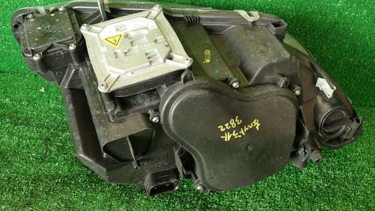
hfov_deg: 56.6
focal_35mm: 35
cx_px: 188
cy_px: 85
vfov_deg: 33.6
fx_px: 348
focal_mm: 5.79
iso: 200
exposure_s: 1/60
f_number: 2.4
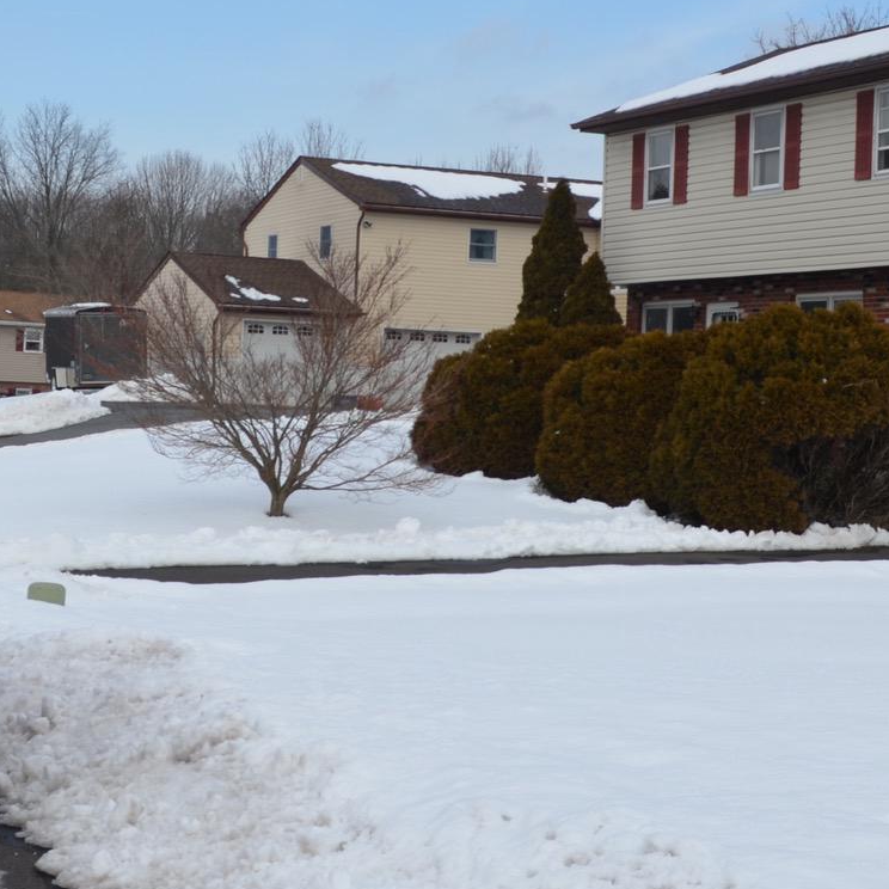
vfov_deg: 22.4
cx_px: 415
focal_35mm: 77
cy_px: 341
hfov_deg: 22.5
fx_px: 2237
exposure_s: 1/250
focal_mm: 22
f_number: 8
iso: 100
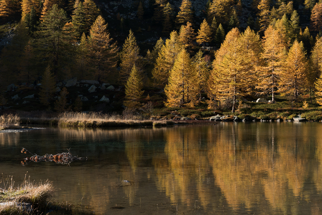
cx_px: 161
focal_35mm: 60
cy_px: 108
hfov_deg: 33.4
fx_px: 537
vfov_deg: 22.6
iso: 31
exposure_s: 1/30
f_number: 9
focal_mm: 60
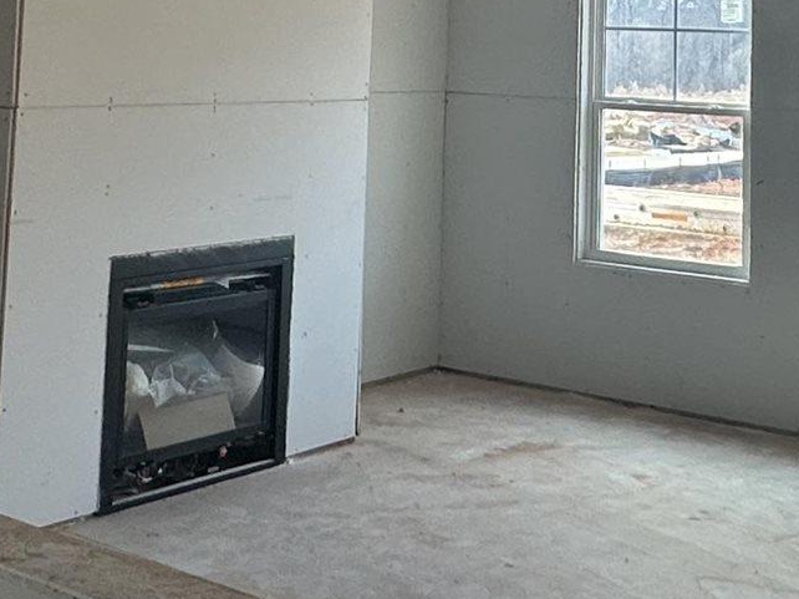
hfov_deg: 28.9
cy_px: -112
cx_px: 485
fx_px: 1546
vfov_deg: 20.5
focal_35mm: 67
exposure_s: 1/99
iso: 64
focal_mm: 2.22
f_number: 2.2
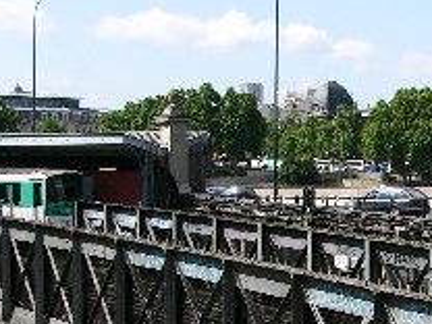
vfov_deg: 14.7
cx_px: 443
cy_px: 318
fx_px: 1235
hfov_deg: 19.2
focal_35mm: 99
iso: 50
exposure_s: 1/115
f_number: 8
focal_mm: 8.9
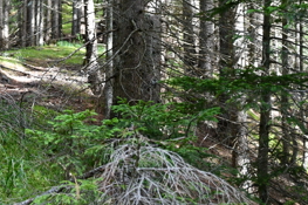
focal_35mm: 96
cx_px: -7
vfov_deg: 14.0
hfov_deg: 20.5
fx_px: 821
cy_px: -5
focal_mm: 30
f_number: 4
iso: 800
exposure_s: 1/200
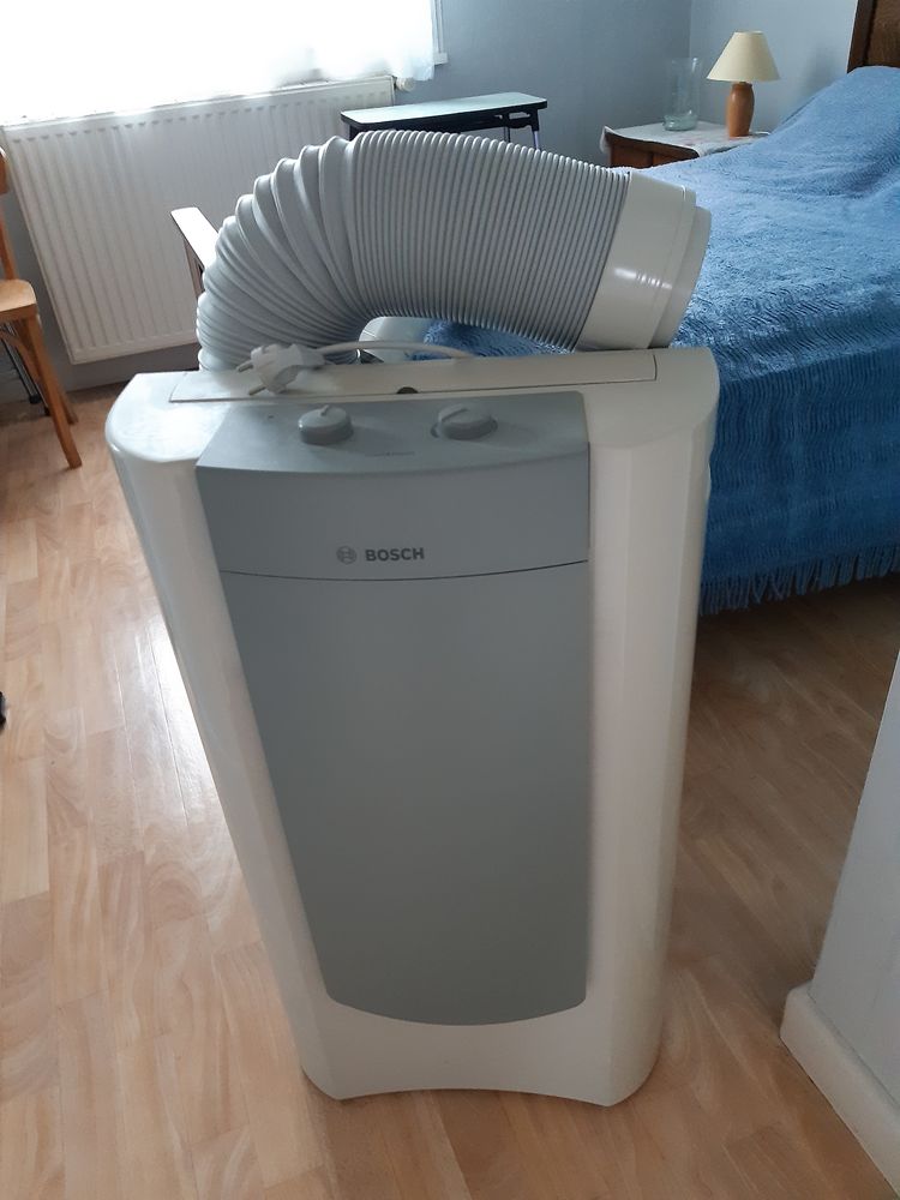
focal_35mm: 26
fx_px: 901
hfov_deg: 53.1
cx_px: 450
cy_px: 600
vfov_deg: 67.3
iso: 500
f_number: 1.7
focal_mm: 3.92
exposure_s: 1/25
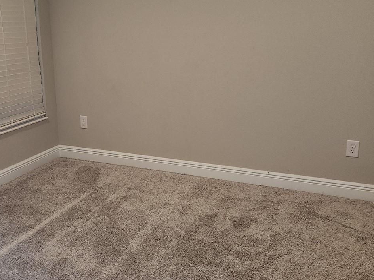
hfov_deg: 47.3
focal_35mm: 39
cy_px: 115
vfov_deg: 36.7
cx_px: 136
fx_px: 421
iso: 100
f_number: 1.8
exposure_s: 1/30
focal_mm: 5.4
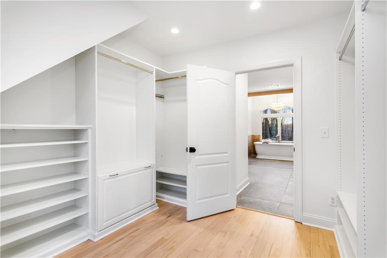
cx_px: 194
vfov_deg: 72.0
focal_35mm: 16
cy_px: 129
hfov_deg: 95.0
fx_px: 177
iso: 400
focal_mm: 11
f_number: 3.2
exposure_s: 1/60
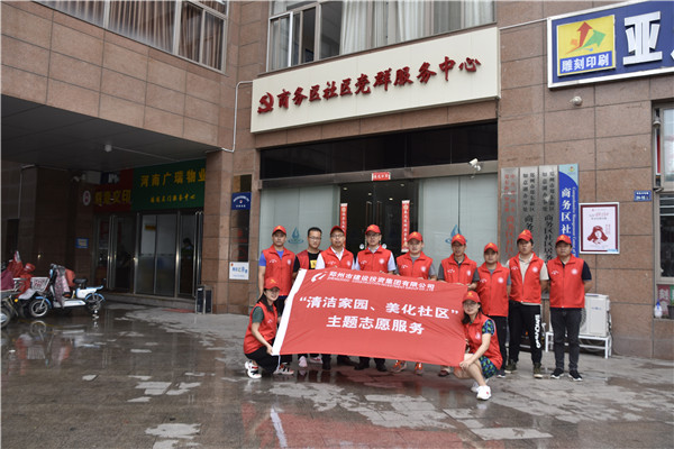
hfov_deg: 67.4
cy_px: 224
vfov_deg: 47.9
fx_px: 505
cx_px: 337
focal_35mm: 27
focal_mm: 18
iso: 100
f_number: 4.5
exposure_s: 1/250
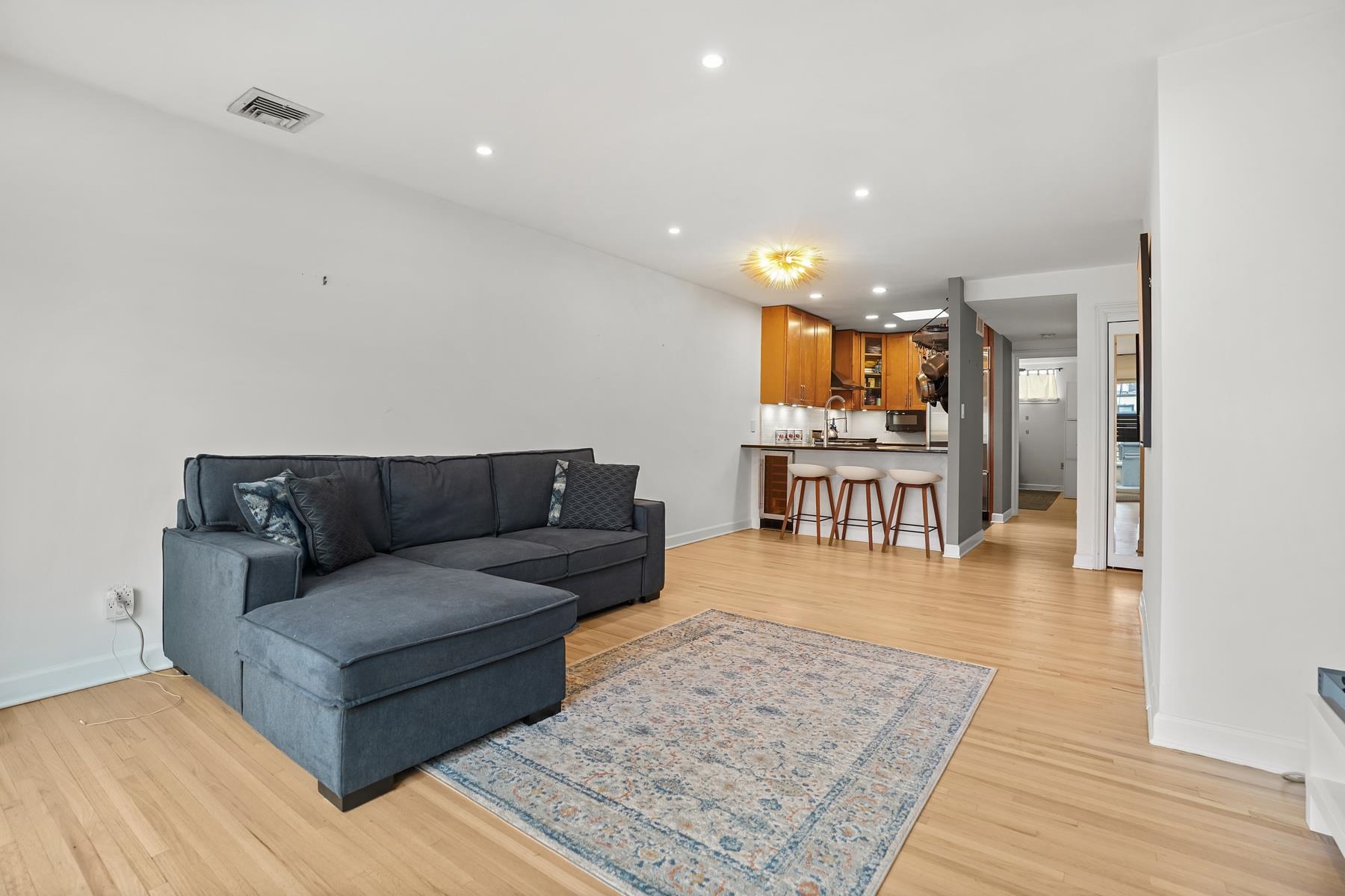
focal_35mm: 16
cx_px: 672
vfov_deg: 73.7
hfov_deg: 96.7
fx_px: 598
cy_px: 448
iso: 800
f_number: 4
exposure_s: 1/60
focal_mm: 16
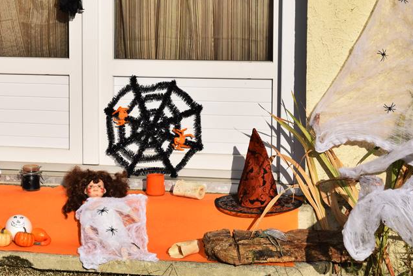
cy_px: 105
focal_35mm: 126
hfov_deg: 16.2
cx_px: 93
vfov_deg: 10.9
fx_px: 1446
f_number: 11
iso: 200
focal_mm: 52
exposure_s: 1/500
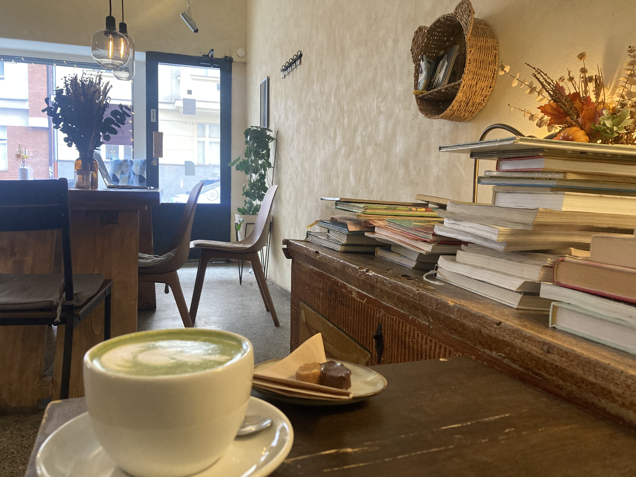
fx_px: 514
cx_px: 318
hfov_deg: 63.4
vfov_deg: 49.7
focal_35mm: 28
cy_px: 238
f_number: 1.8
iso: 320
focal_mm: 3.99
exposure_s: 1/50
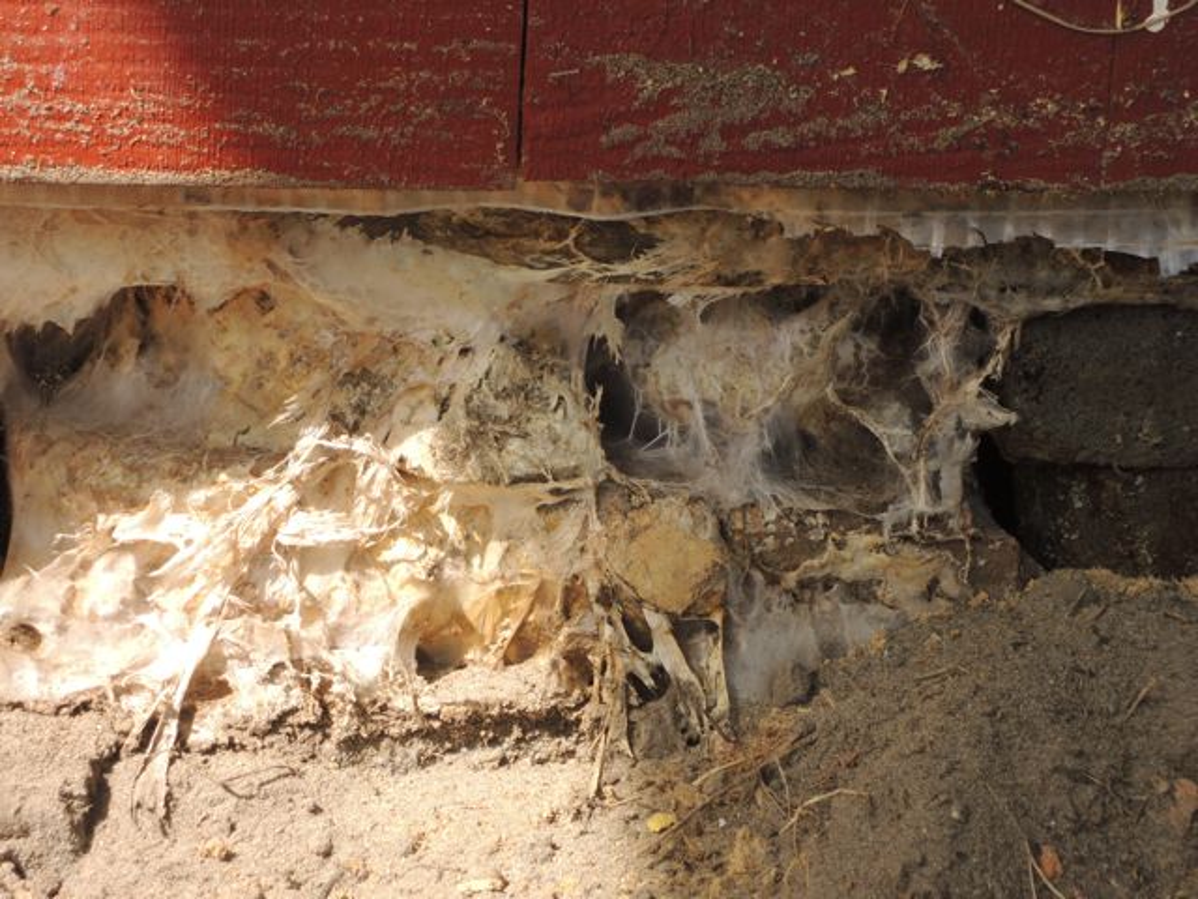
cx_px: 599
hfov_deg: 19.6
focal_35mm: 100
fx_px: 3461
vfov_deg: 14.8
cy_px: 450
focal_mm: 17.9
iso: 100
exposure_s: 1/160
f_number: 4.9
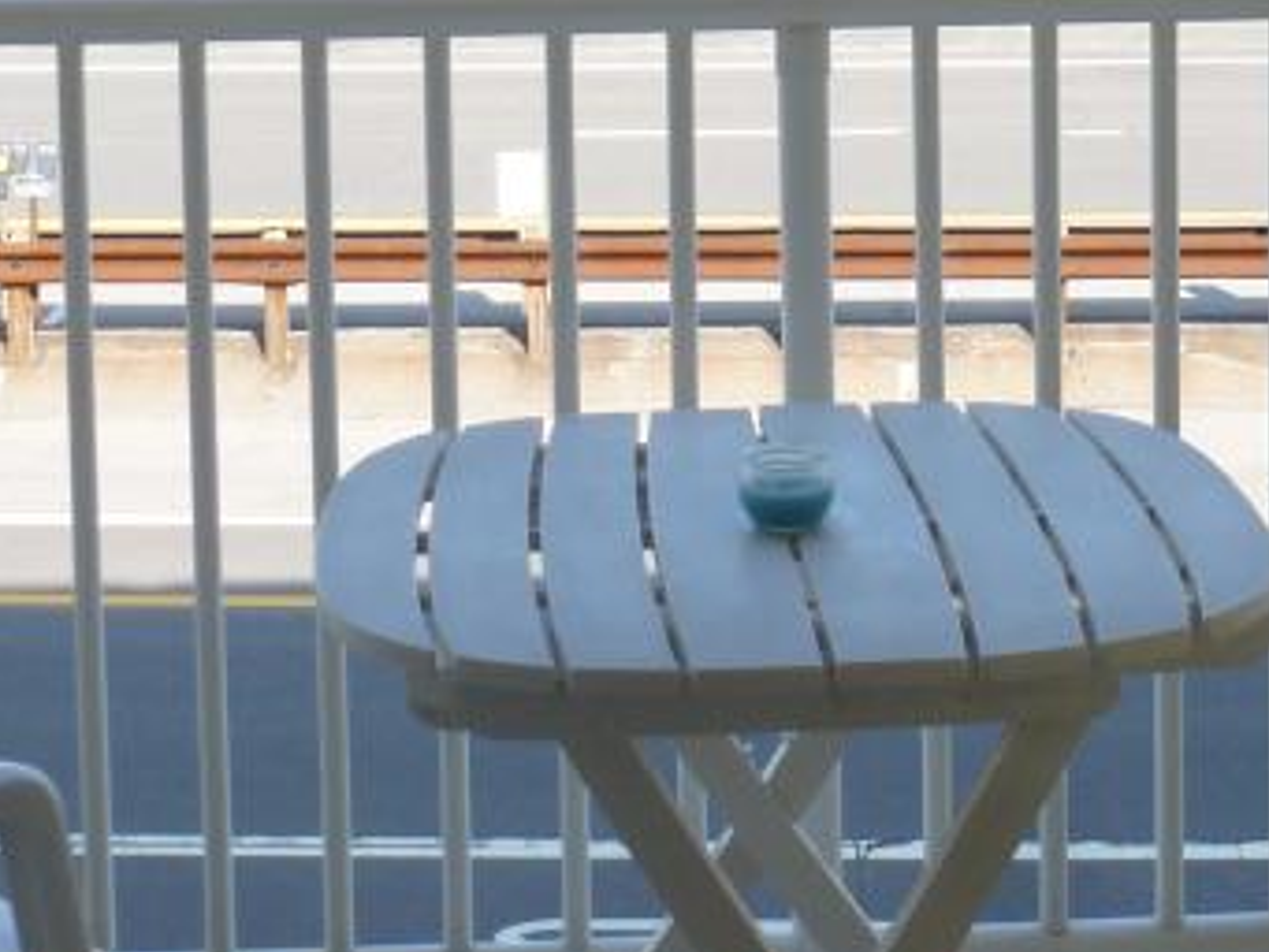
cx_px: 703
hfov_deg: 21.8
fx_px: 3301
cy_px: -182
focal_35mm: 90
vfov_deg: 15.8
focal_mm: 5.4
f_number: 4
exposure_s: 1/200
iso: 100
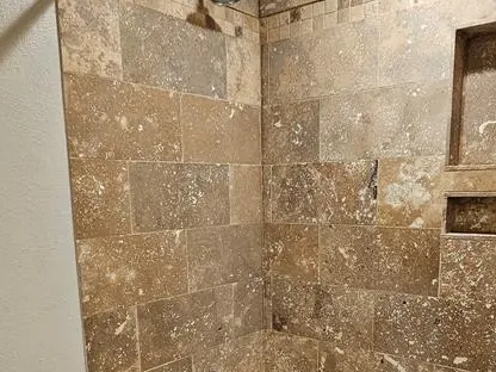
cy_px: 285
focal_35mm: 32
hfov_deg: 56.8
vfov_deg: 42.6
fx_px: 459
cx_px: 249
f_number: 2.2
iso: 320
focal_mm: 2.2
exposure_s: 1/60
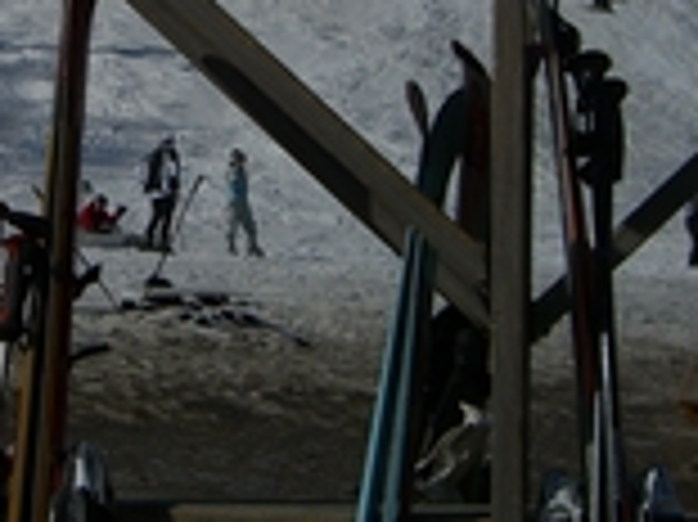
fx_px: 1975
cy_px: 4
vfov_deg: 14.8
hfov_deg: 19.9
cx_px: 171
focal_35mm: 98
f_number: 8
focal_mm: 7.9
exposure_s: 1/800
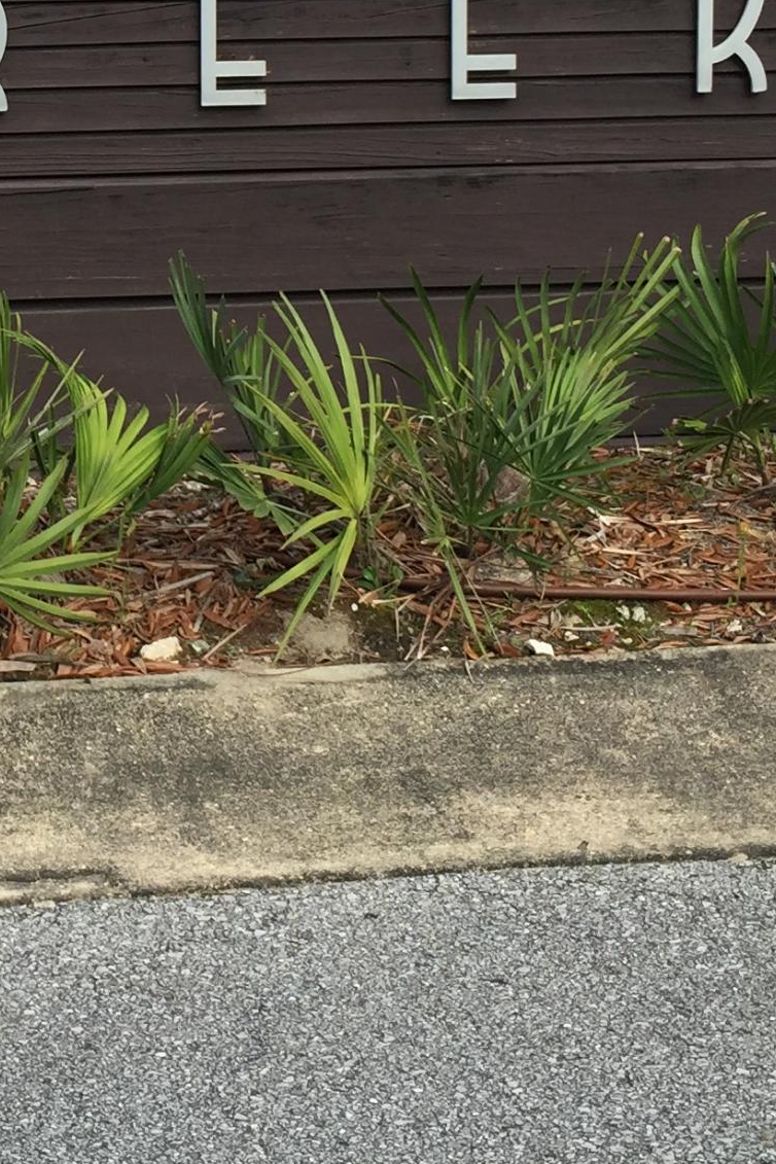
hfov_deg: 16.6
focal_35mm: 80
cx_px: -68
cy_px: 28
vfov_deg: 24.3
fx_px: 2586
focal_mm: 4.15
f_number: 2.2
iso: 32
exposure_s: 1/557
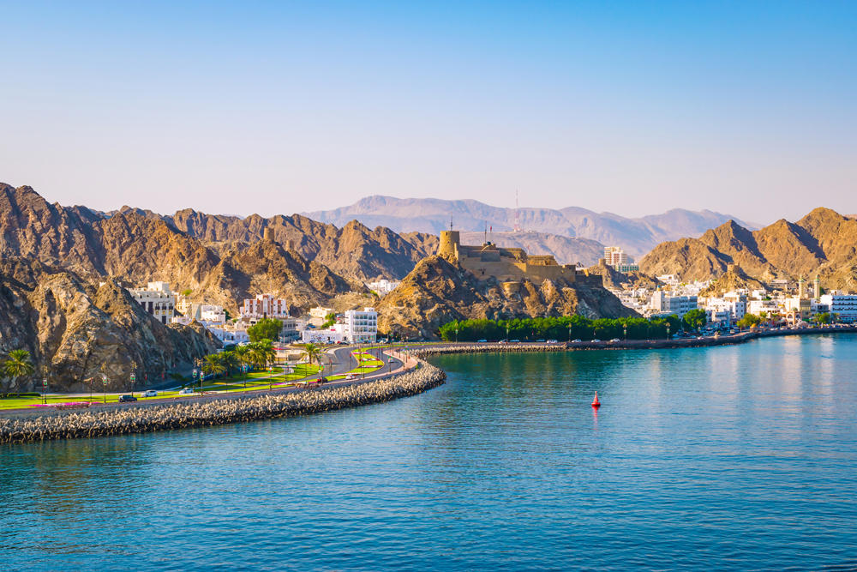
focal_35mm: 60
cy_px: 286
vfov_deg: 22.6
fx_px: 1428
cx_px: 428
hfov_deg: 33.4
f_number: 9
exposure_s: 1/250
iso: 100
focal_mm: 40
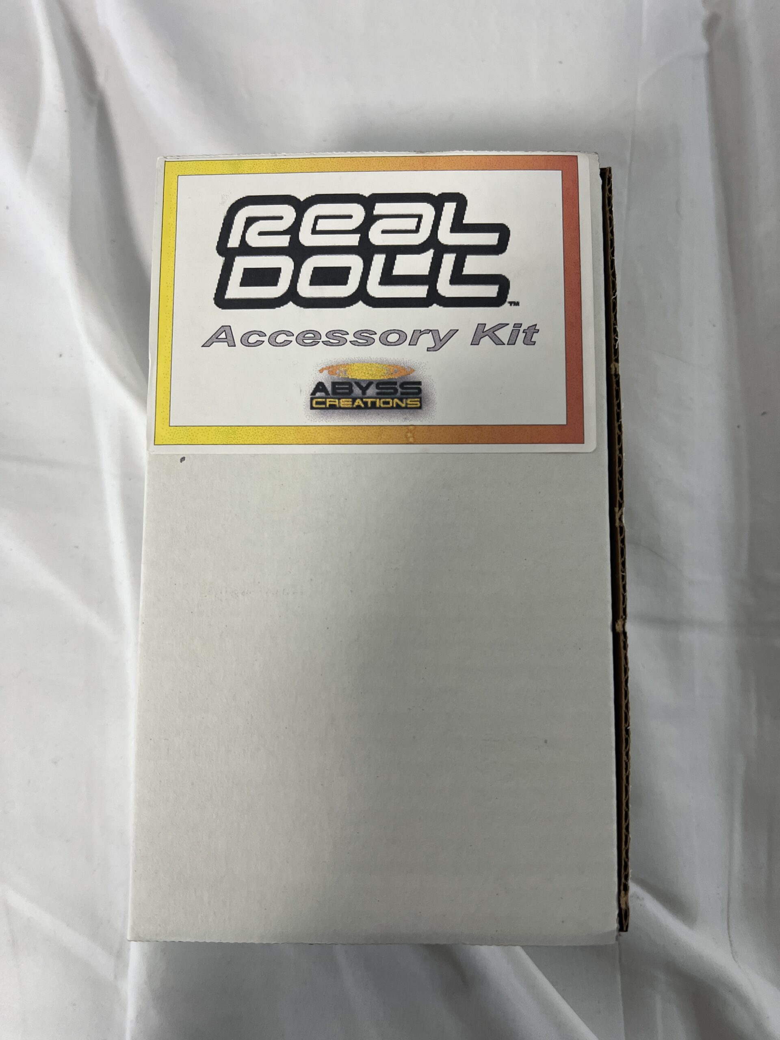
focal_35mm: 26
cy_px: 520
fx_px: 781
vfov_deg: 67.3
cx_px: 390
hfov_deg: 53.1
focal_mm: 5.7
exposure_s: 1/121
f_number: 1.5
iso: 100
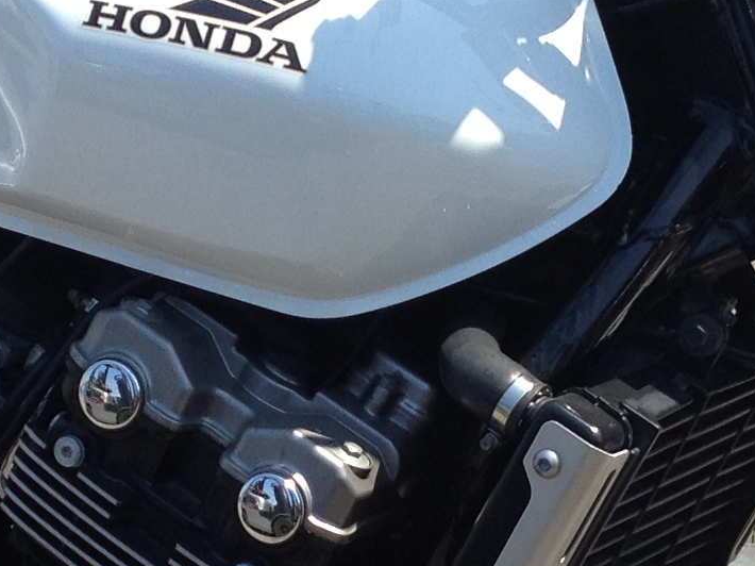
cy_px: 498
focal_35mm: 161
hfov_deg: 12.3
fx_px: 3510
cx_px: 224
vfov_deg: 9.2
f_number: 2.4
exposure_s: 1/890
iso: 50
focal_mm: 4.28
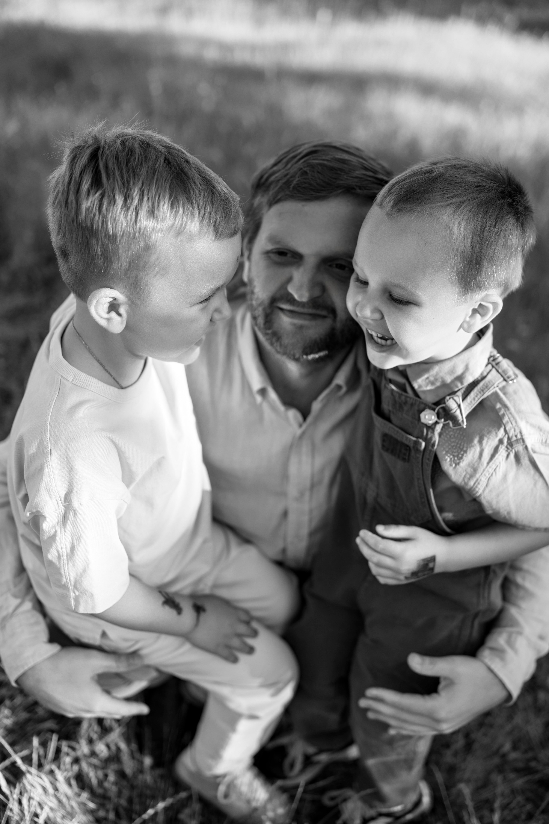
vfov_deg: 54.4
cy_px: 412
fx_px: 801
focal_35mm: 35
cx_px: 274
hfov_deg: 37.9
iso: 200
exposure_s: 1/1000
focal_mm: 35
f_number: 2
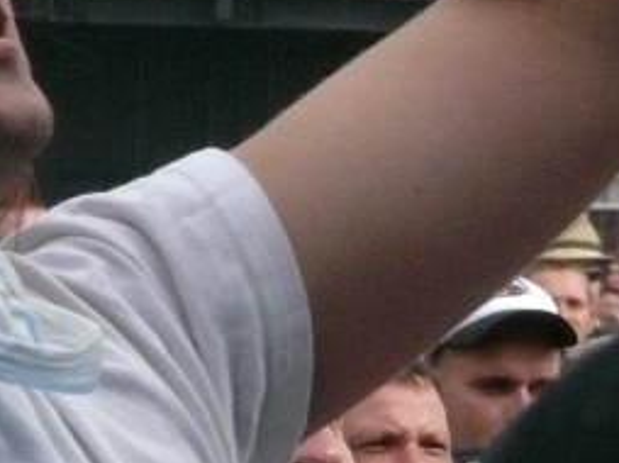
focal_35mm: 1028
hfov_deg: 1.9
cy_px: 136
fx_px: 18365
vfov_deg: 1.4
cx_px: 317
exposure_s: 1/400
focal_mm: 55.2
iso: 400
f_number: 8
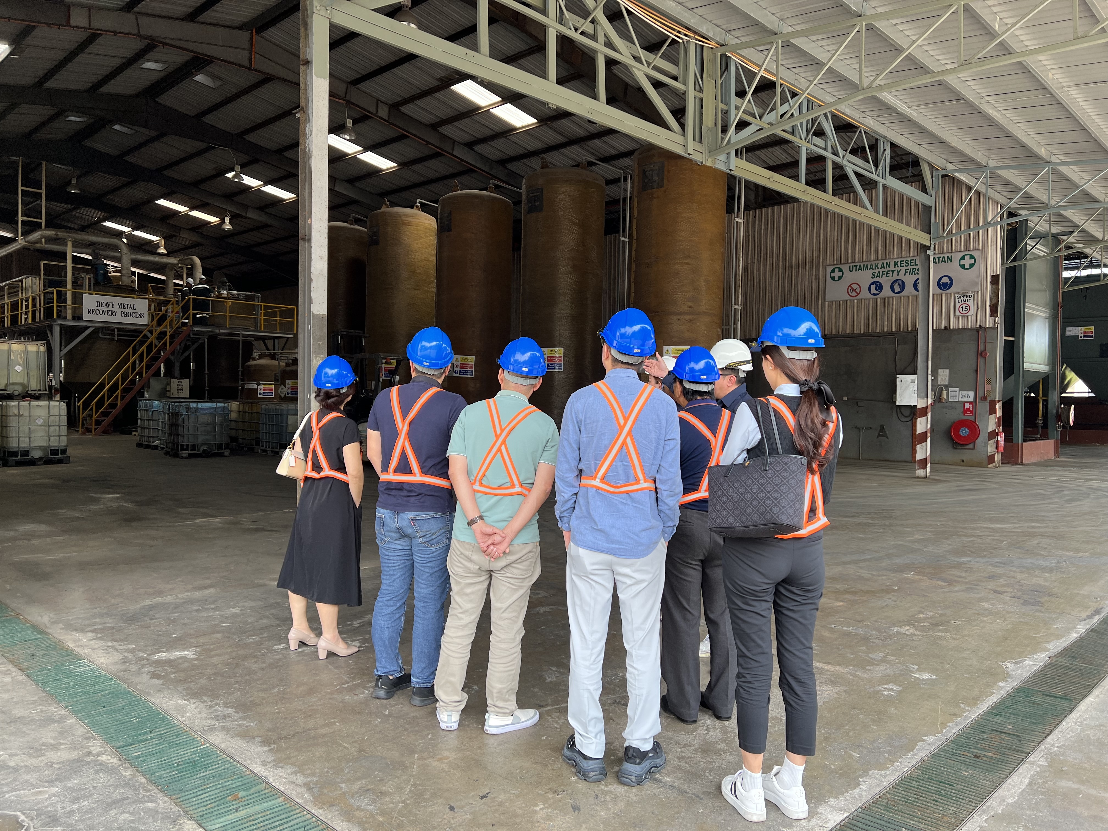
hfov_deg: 67.3
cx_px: 554
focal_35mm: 26
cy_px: 416
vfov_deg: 53.1
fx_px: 832
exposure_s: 1/387
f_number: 1.5
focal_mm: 5.7
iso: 50
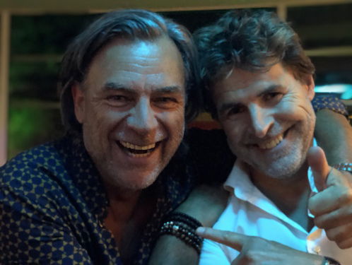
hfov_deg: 36.8
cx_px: 176
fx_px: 530
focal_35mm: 52
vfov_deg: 28.1
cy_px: 132
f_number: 2.4
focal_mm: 6
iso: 200
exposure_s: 1/8
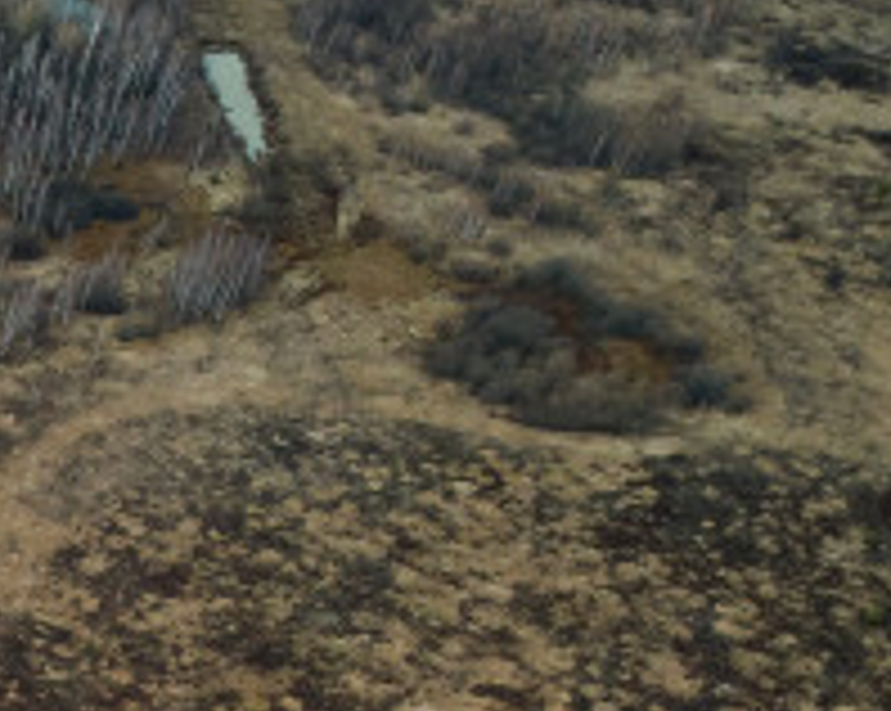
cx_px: -738
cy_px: 1280
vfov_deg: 14.2
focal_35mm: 96
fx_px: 2529
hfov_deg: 16.5
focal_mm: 4.5
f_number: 2.8
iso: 100
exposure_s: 1/60
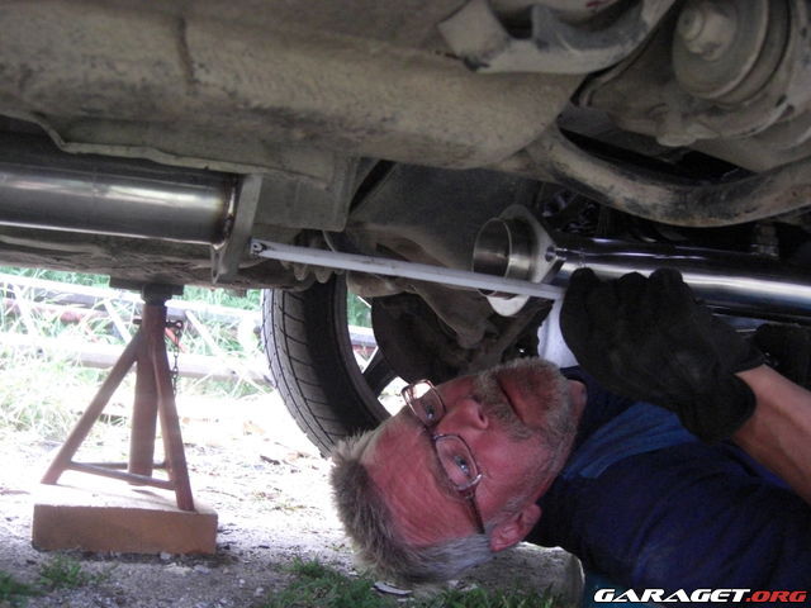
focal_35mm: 38
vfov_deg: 37.7
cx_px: 406
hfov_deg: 49.0
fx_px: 890
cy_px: 304
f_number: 2.8
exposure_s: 1/60
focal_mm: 7.9
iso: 800
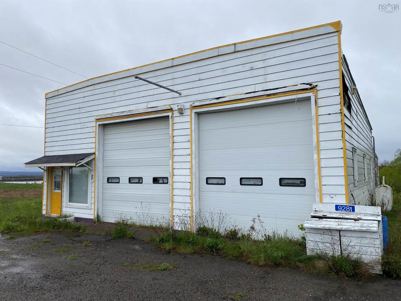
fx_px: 301
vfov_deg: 53.1
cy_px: 150
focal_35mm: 26
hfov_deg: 67.3
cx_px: 200
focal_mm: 4.25
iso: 32
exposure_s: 1/1063
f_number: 1.8
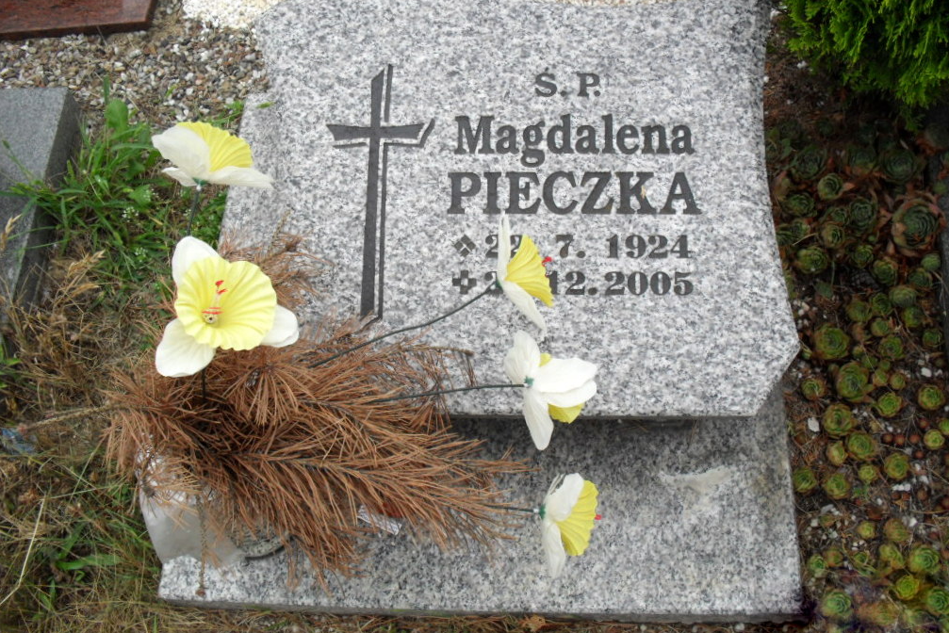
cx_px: 481
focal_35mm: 37
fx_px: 976
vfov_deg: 36.0
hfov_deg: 51.9
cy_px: 307
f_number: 3.2
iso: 100
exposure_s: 1/500
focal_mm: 6.3
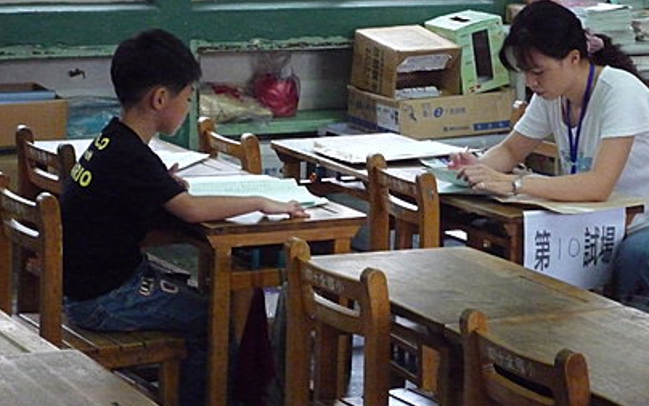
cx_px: 368
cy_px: 137
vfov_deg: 10.7
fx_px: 2159
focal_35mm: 122
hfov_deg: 17.1
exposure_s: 1/60
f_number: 5.5
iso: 800
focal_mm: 16.4
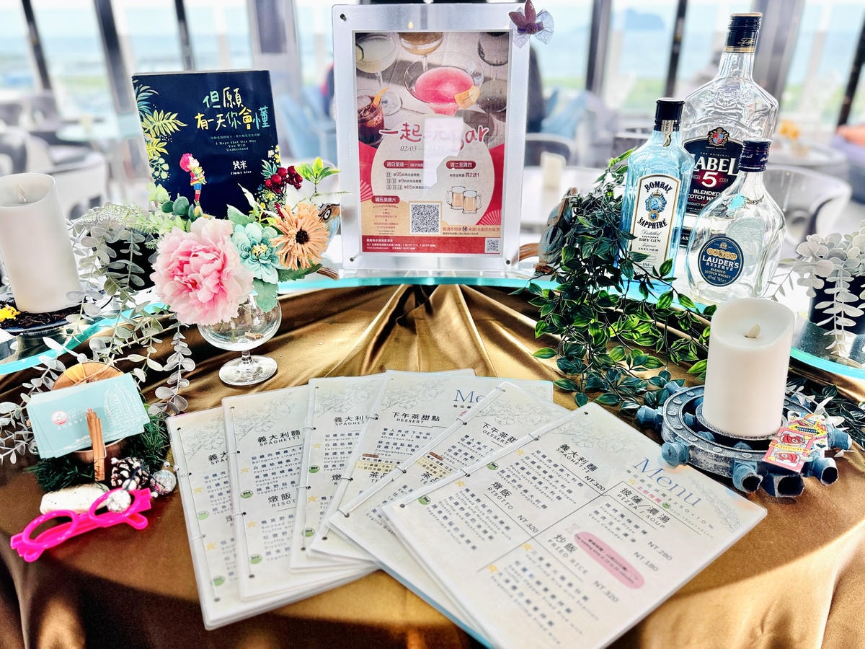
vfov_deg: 56.8
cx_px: 432
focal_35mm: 24
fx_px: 600
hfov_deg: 71.6
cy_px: 324
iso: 200
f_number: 1.78
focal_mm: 6.76
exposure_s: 1/84
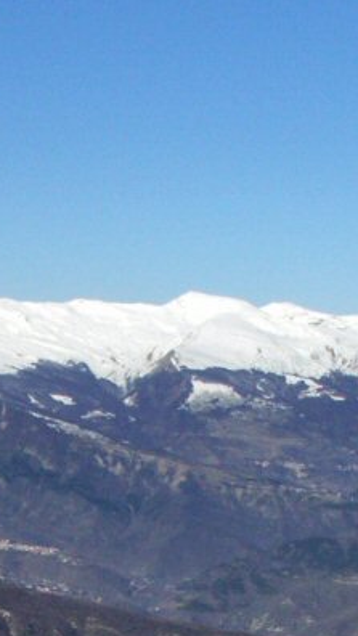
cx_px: 120
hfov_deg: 10.0
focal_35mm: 121
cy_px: 687
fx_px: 2040
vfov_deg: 17.2
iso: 100
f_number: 9
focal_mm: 8.41
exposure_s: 1/640
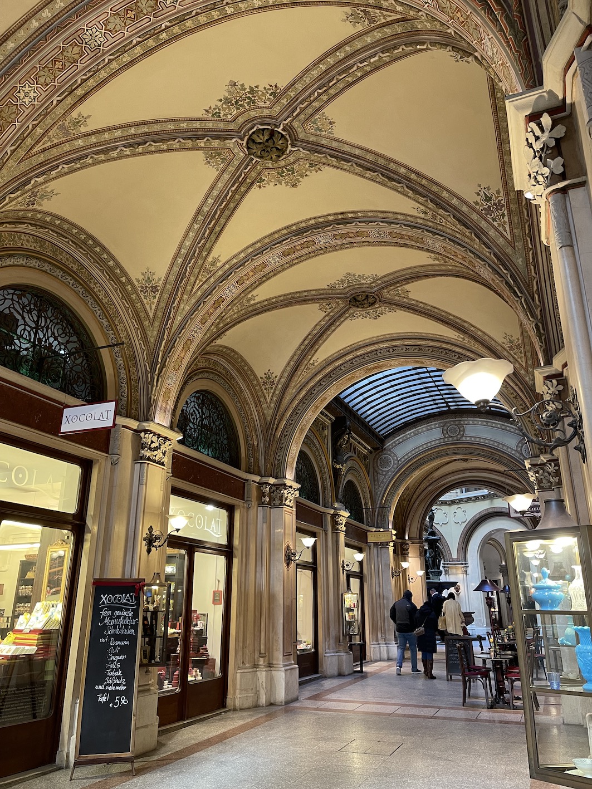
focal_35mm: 26
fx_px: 593
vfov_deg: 67.3
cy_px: 394
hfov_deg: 53.1
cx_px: 296
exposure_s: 1/50
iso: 250
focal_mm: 5.1
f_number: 1.6
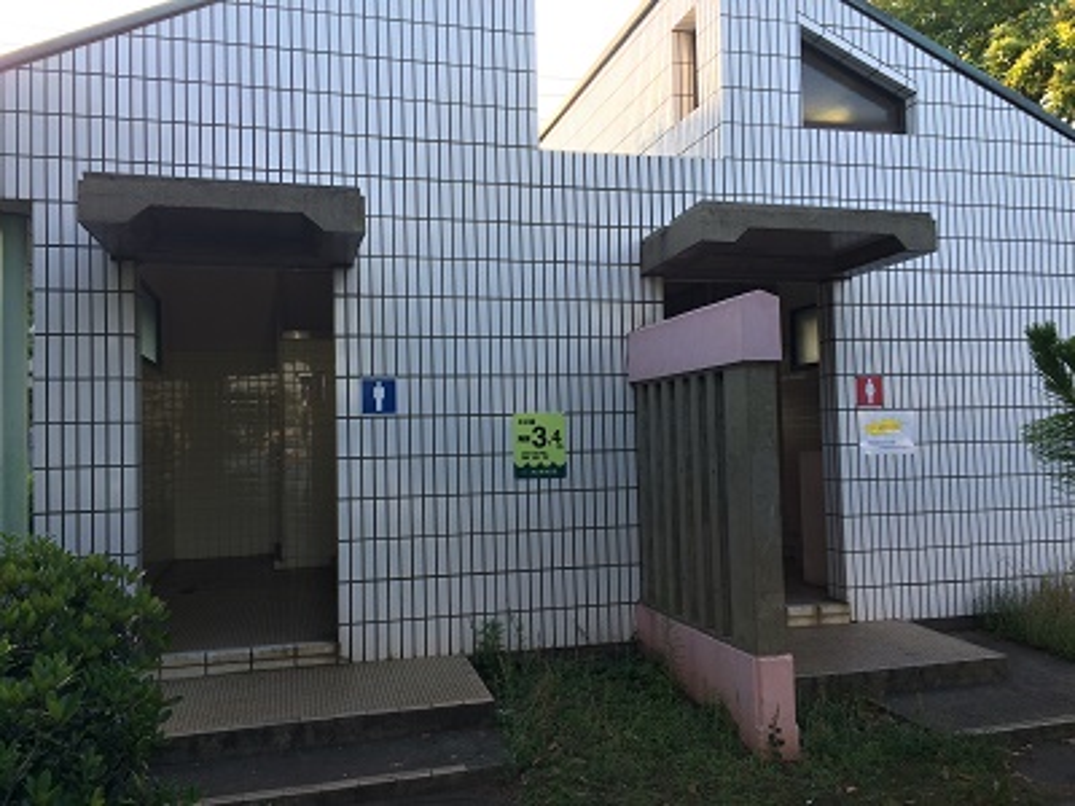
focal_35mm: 29
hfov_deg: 61.7
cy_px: 403
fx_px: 901
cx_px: 538
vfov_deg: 48.2
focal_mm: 4.15
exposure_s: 1/216
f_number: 2.2
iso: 32
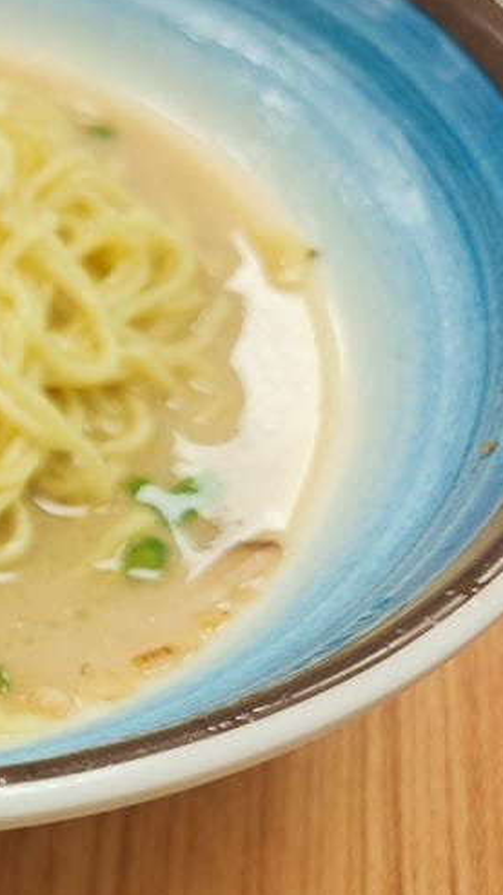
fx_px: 1448
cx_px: -485
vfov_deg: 34.3
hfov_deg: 15.8
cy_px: 530
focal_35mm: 61
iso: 200
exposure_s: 1/120
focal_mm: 8.72
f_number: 2
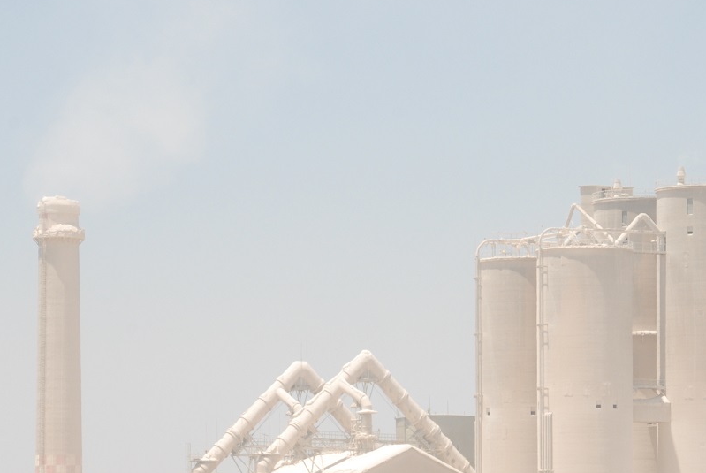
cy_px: 374
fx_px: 4536
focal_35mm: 231
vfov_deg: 6.0
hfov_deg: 8.9
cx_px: 405
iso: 320
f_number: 13
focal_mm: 82
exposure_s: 1/250
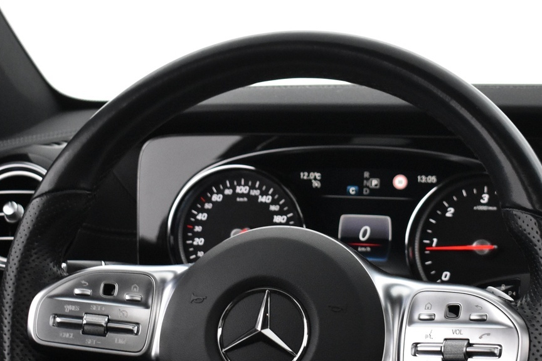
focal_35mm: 90
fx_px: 1355
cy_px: 309
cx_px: 252
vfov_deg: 15.1
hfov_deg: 22.6
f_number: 4.5
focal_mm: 32
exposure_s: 1/50
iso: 3200
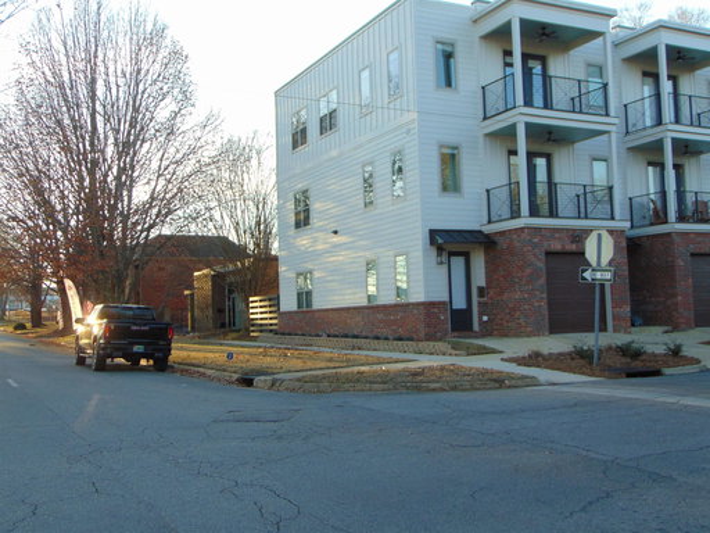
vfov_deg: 36.8
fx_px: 800
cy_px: 266
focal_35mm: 39
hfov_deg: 47.9
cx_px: 355
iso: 80
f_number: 3.3
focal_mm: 6.9
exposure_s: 1/160
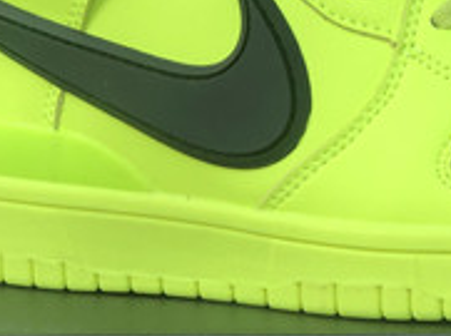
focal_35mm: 213
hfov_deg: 9.2
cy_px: 103
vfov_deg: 6.9
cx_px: 451
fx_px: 2770
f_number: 2.4
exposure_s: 1/425
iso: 16
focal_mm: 6
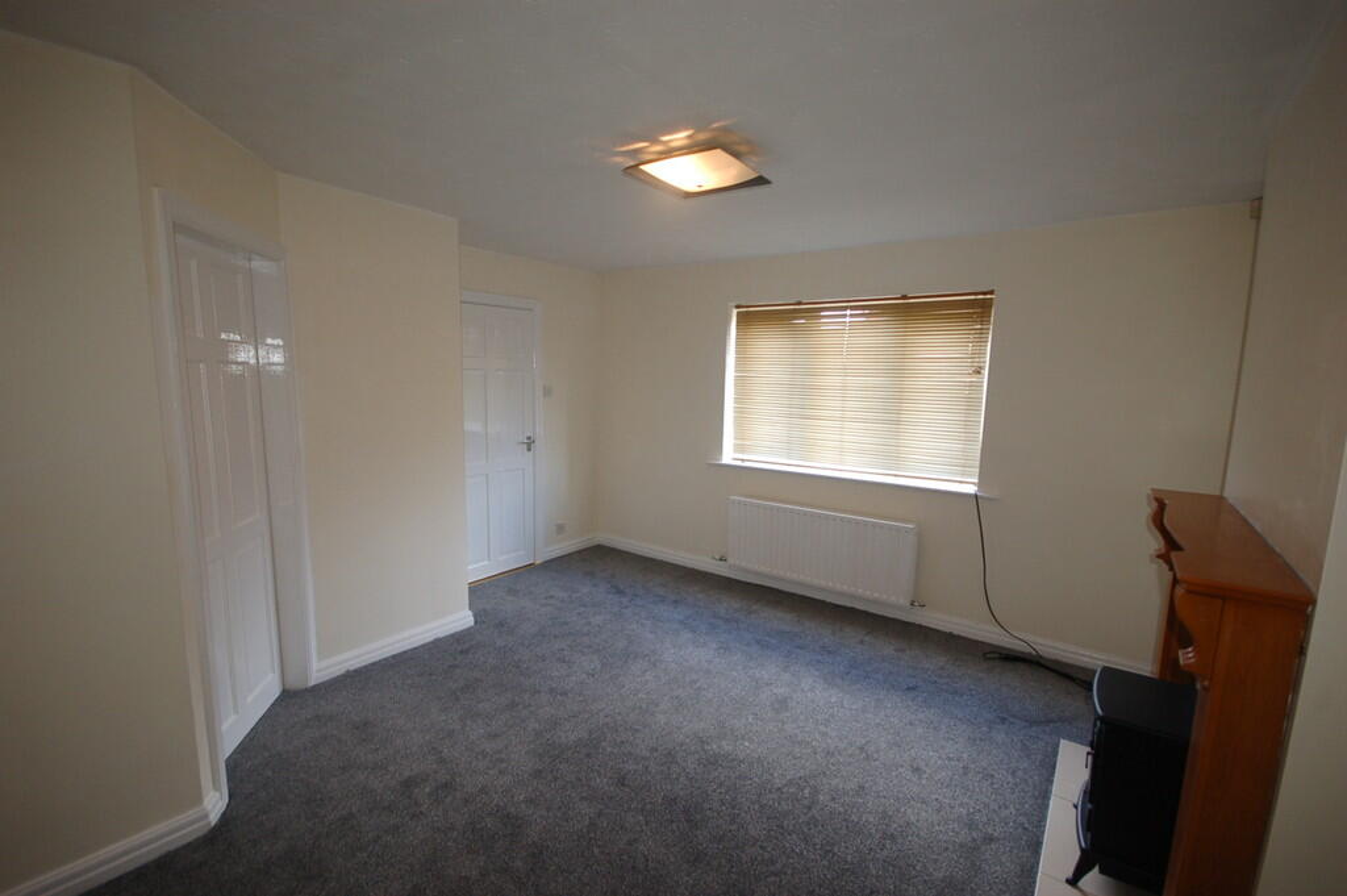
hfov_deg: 100.4
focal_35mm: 15
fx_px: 561
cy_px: 448
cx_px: 674
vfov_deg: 77.2
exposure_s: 1/20
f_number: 4
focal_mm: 10
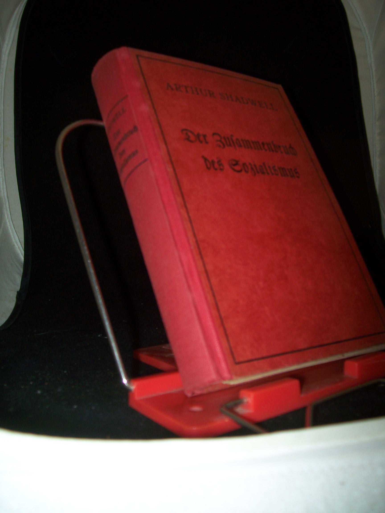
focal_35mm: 34
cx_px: 192
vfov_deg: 54.0
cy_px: 256
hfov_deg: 41.8
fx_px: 504
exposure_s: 1/60
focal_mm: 5.6
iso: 80
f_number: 2.7
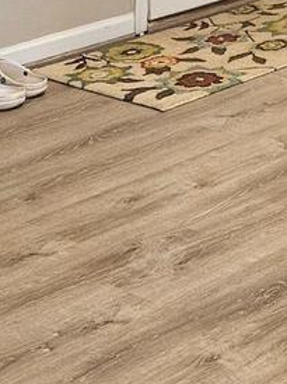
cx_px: 624
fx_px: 1428
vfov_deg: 13.4
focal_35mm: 129
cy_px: -352
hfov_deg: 10.3
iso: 1000
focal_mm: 5.4
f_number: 1.8
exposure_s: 1/120
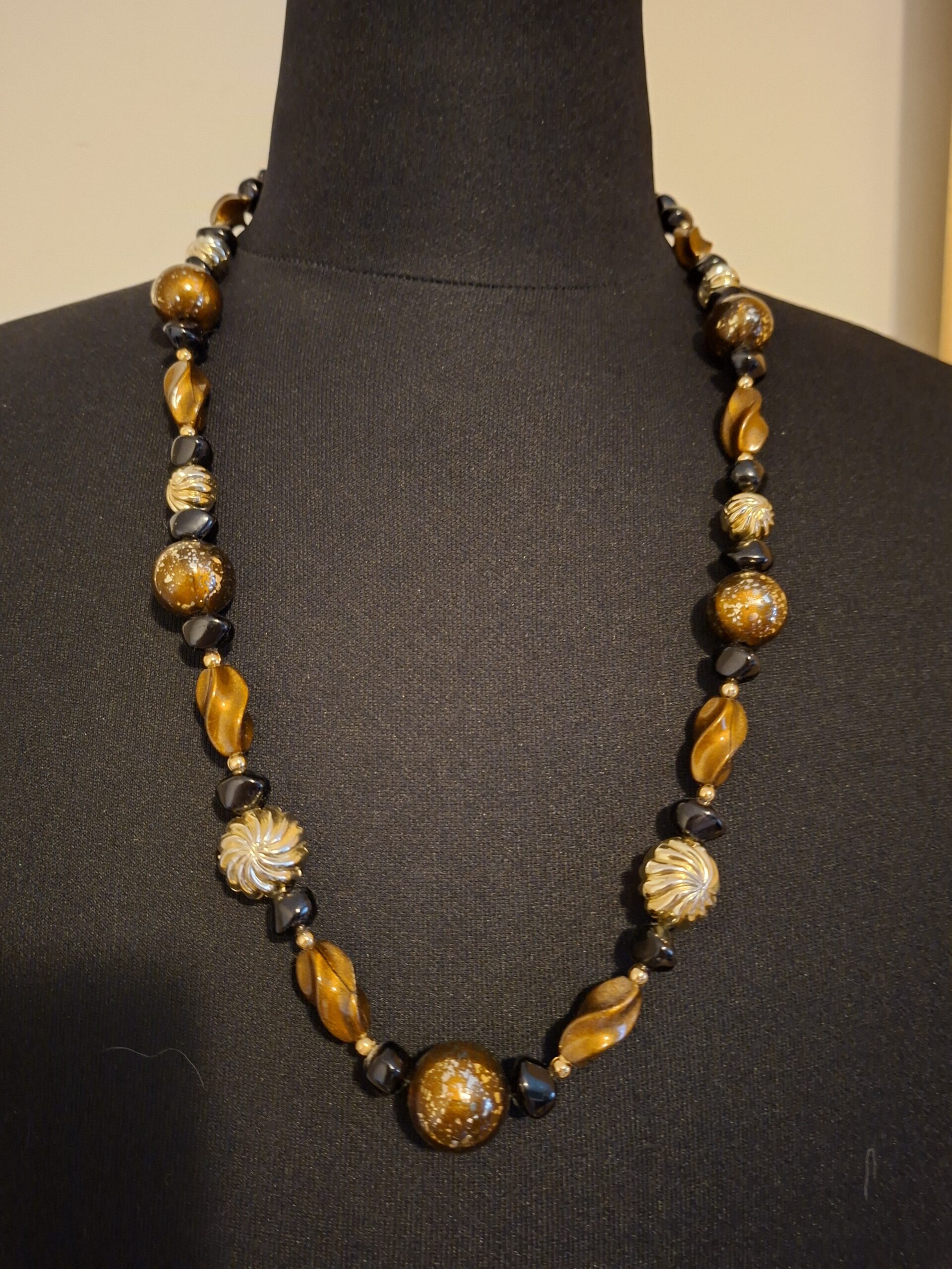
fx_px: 843
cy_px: 634
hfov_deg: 58.9
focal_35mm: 23
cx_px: 476
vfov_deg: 73.9
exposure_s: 1/14
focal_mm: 5.54
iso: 1250
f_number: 1.8
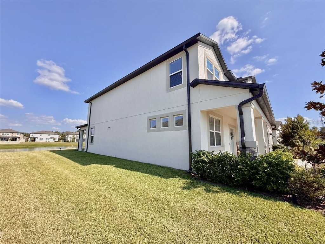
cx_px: 162
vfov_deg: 85.7
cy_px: 122
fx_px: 131
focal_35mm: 14
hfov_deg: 102.1
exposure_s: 1/1431
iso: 50
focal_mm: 2.22
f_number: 2.2
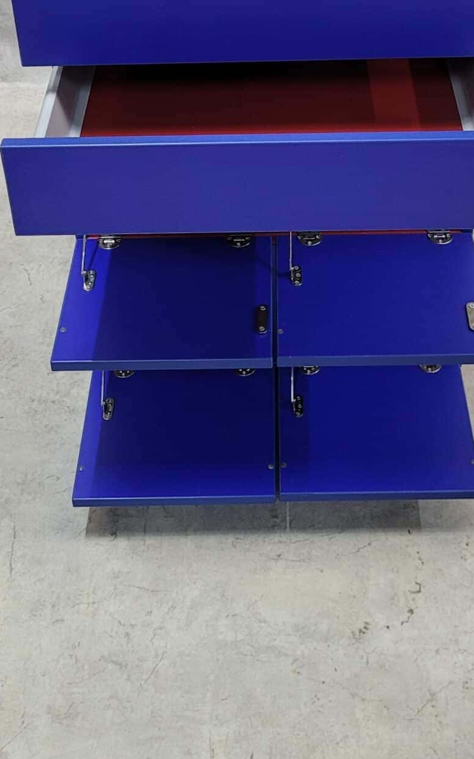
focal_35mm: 57
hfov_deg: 22.7
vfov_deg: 34.2
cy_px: 118
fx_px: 1178
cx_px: 269
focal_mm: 5.4
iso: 250
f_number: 1.8
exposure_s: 1/50
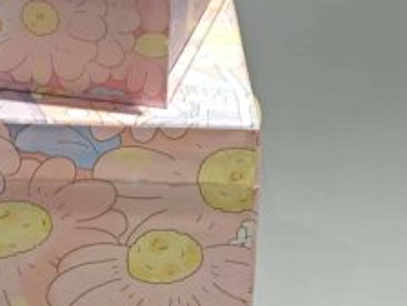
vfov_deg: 6.9
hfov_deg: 9.1
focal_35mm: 214
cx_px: -109
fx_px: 2516
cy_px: 13
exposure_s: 1/100
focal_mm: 10.1
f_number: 2
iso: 125
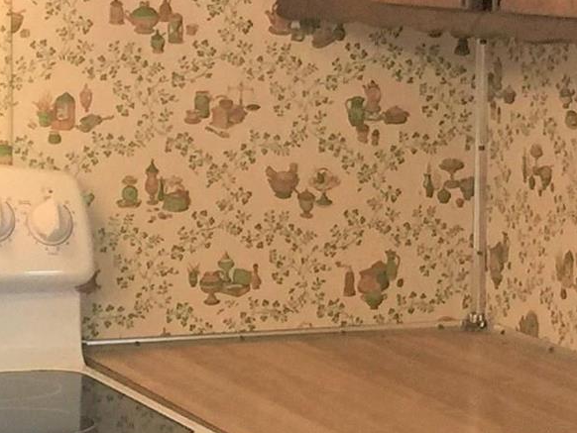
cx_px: 396
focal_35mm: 153
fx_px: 2551
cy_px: 299
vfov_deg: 9.7
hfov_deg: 12.9
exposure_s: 1/15
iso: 32
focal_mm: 4.15
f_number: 2.2
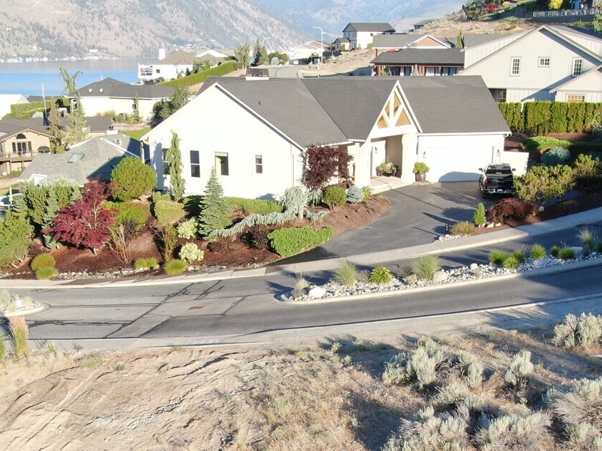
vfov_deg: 25.7
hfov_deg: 34.9
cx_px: 298
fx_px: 956
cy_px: 403
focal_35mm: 55
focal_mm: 5.11
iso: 100
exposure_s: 1/400
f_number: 3
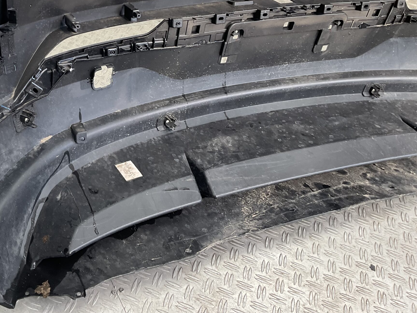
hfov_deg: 42.6
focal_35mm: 43
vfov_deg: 33.1
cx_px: 108
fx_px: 518
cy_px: 86
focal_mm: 3
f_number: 1.8
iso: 40
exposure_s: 1/120
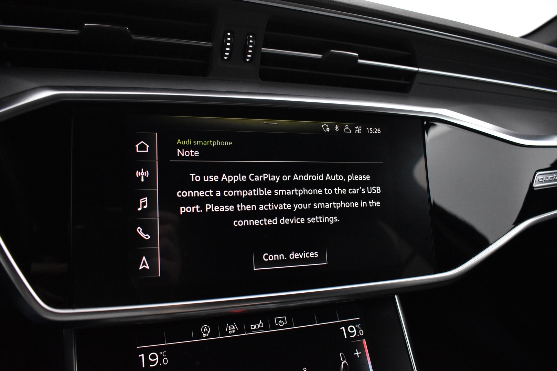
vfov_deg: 47.9
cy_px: 186
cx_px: 278
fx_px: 418
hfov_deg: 67.4
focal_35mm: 27
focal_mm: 18
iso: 3200
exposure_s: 1/60
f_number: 4
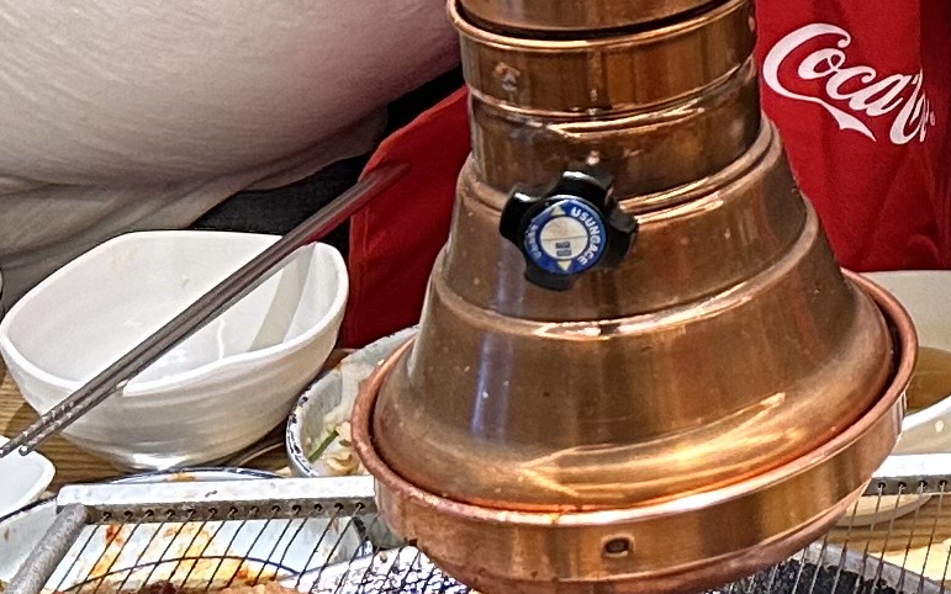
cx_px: 1645
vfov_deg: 9.3
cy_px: -524
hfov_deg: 14.1
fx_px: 3447
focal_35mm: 133
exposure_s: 1/120
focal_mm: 6.86
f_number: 1.78
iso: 160
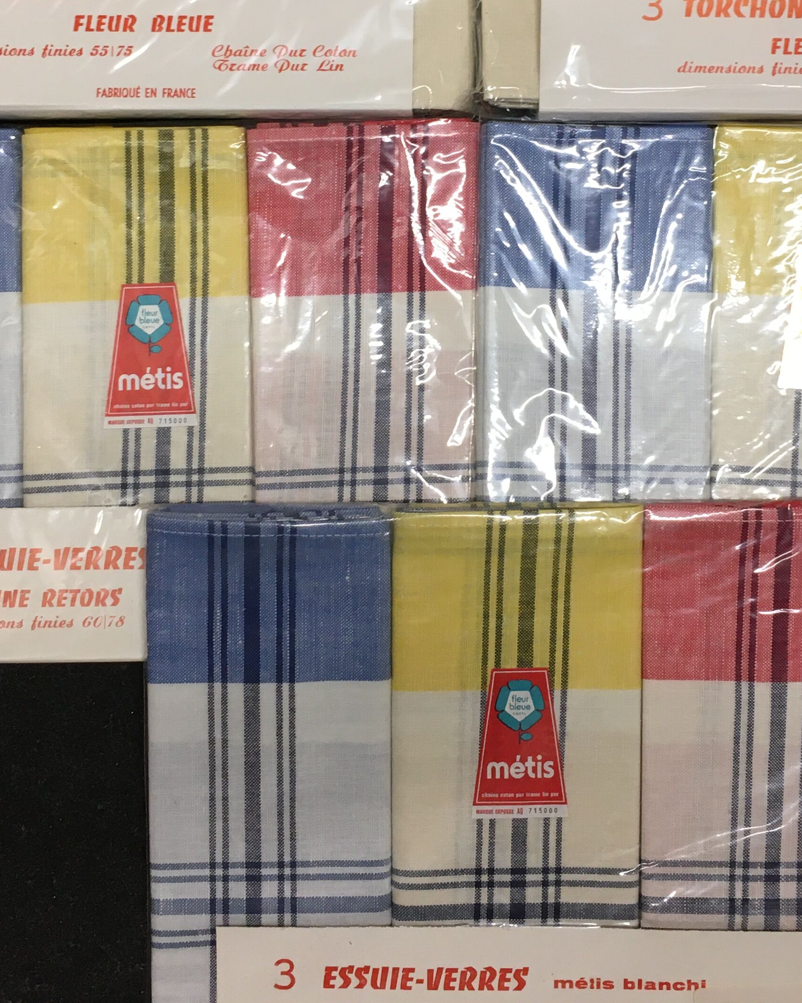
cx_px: 446
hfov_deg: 28.1
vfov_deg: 34.2
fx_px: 1602
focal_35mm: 54
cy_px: 279
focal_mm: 4.15
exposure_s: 1/33
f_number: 2.2
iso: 80
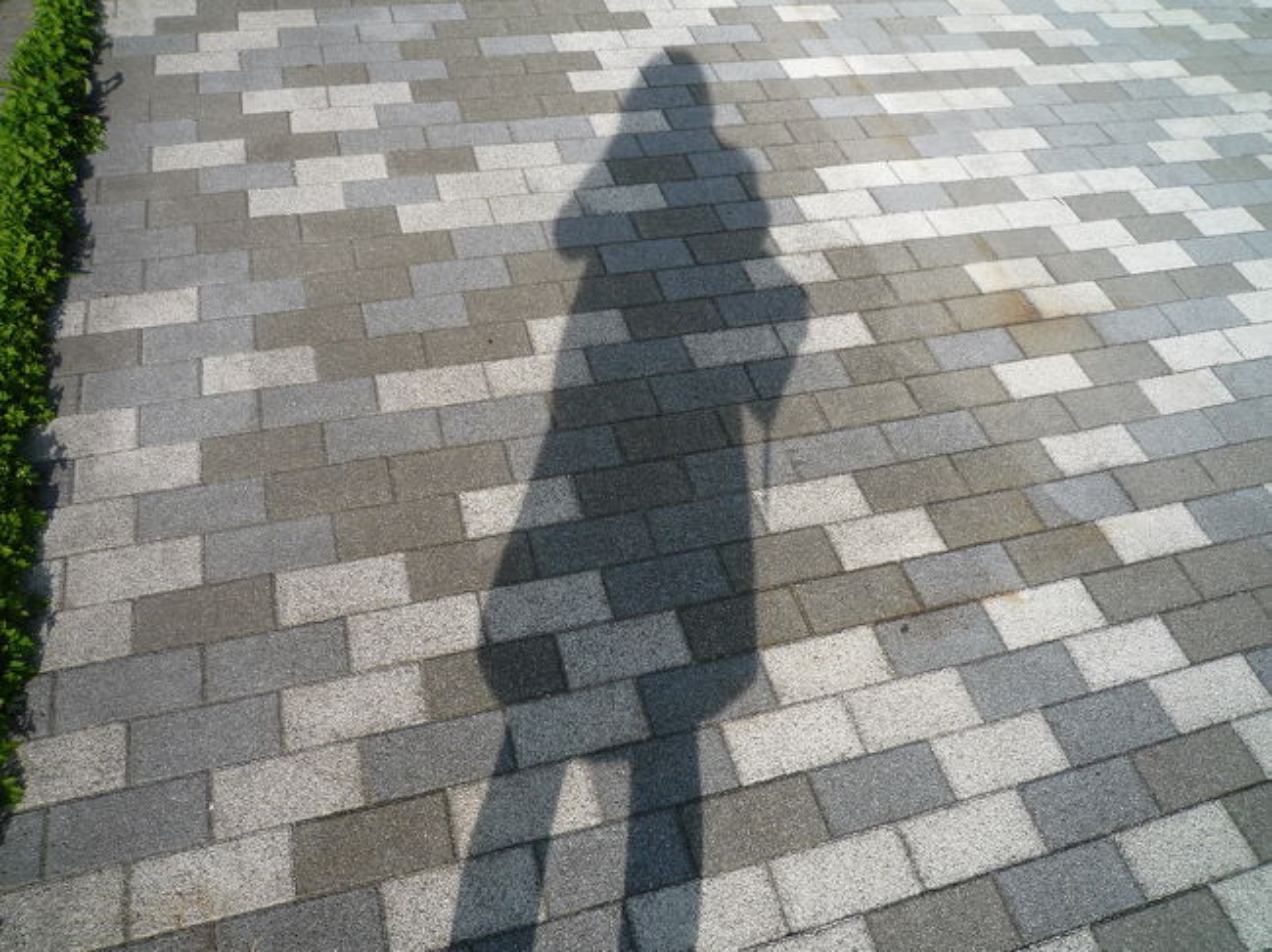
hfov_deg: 69.4
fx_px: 918
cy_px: 476
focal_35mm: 25
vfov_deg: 54.8
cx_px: 636
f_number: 4
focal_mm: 4.4
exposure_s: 1/800
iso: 100
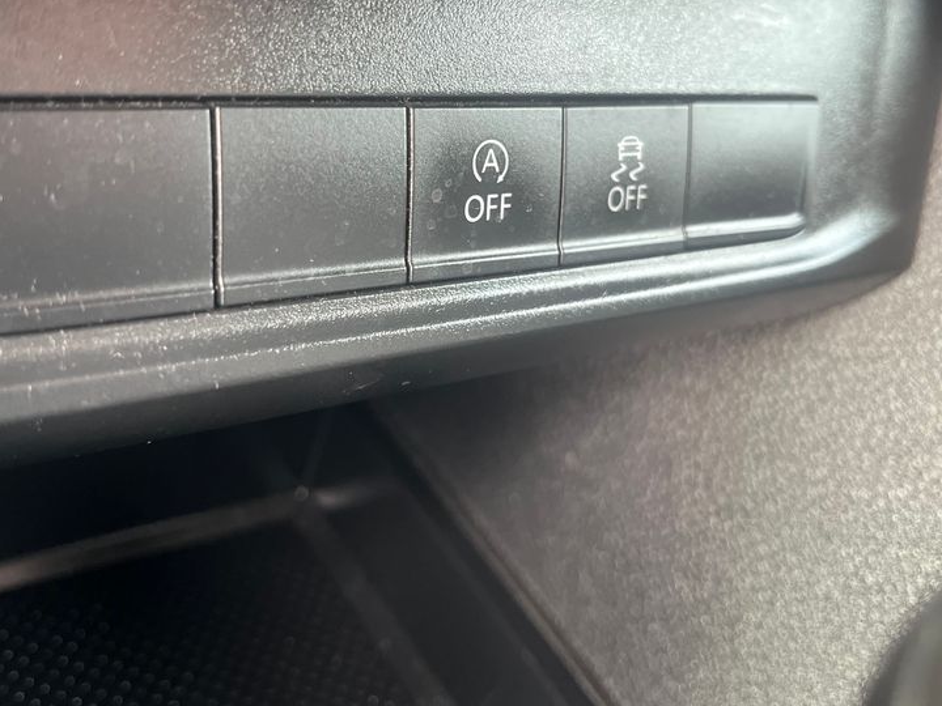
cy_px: 246
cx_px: 440
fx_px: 1007
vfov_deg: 38.3
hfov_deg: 50.1
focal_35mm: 37
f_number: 1.6
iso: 200
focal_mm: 5.1
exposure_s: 1/60
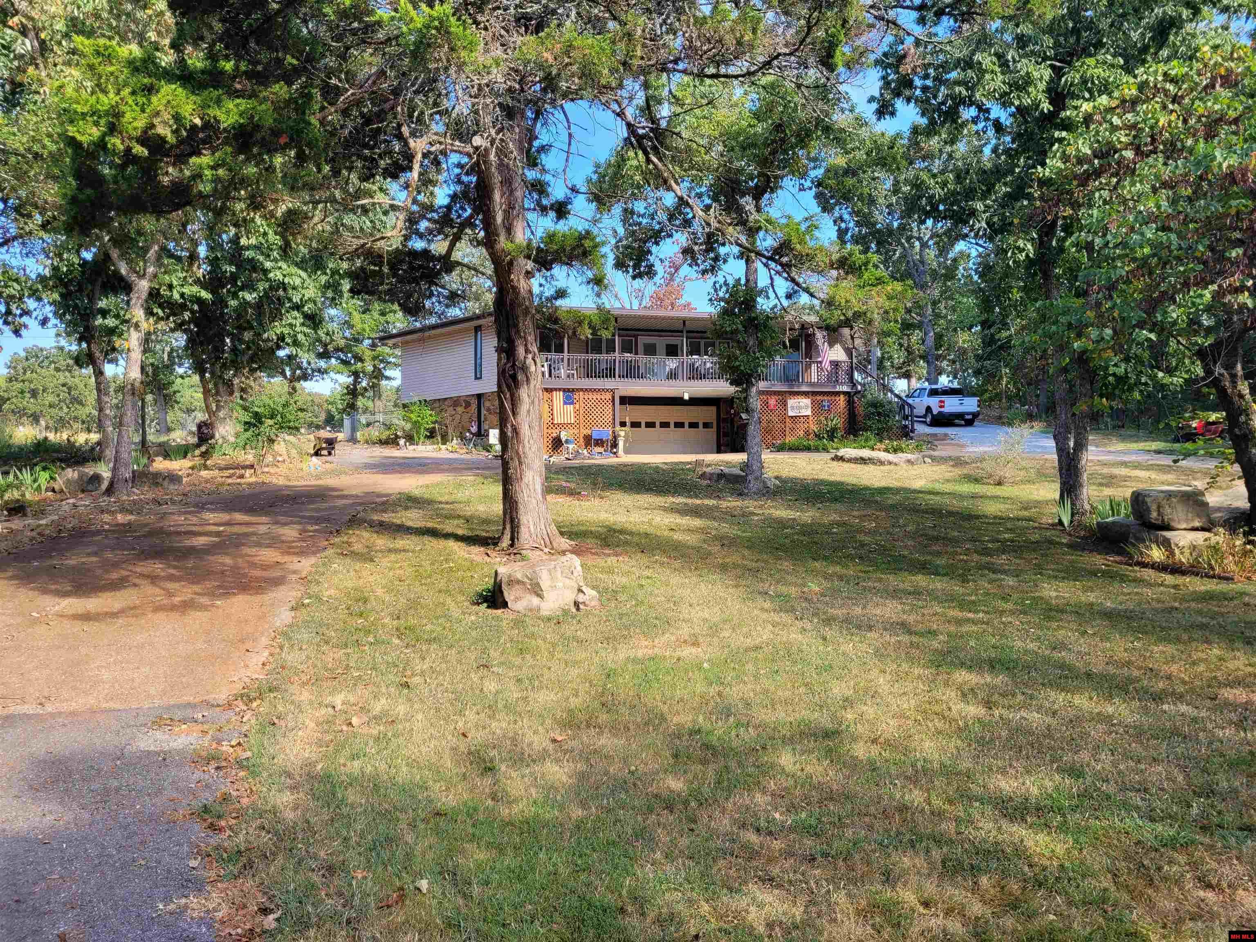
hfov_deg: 67.3
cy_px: 471
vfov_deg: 53.1
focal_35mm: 26
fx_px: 943
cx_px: 628
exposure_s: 1/609
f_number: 1.8
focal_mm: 5.4
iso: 40
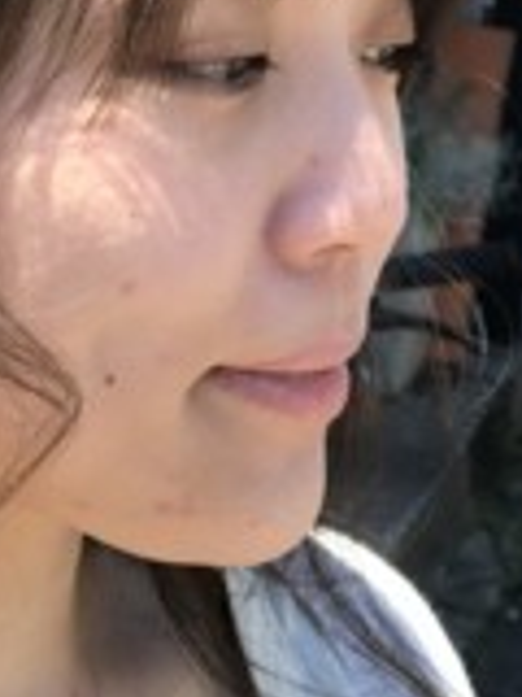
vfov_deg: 12.3
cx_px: 74
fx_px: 3217
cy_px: 292
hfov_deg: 9.2
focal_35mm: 160
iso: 20
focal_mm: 6.6
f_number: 2.8
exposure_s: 1/183
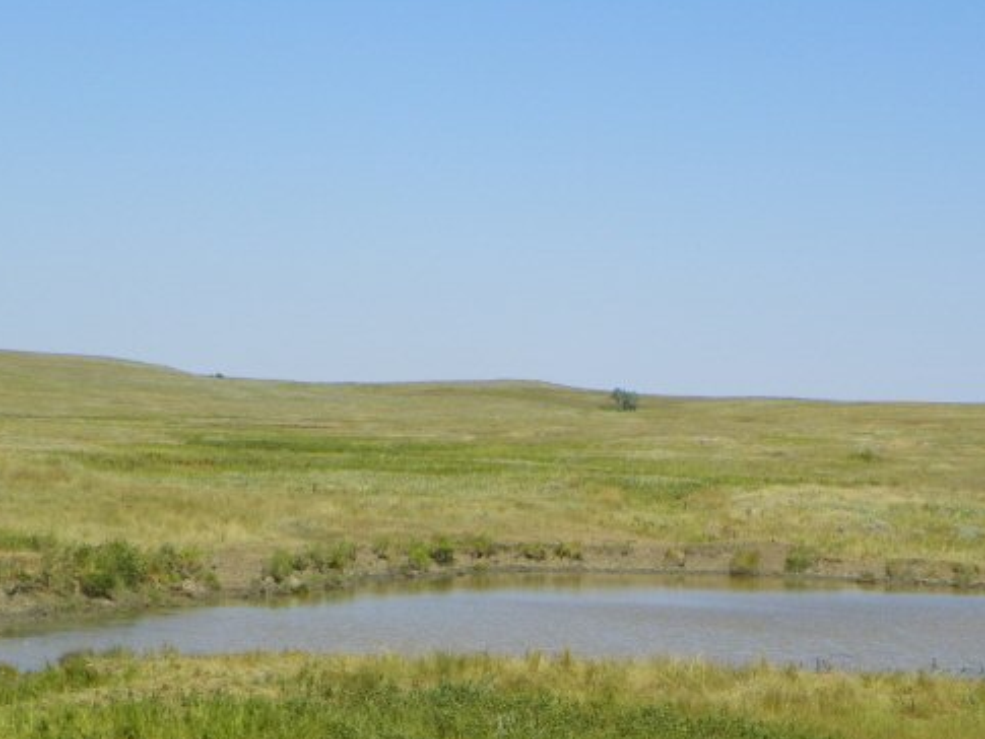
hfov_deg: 16.8
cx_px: 506
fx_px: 3330
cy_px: 469
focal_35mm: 117
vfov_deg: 12.7
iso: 64
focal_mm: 12.6
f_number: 5.6
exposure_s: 1/320
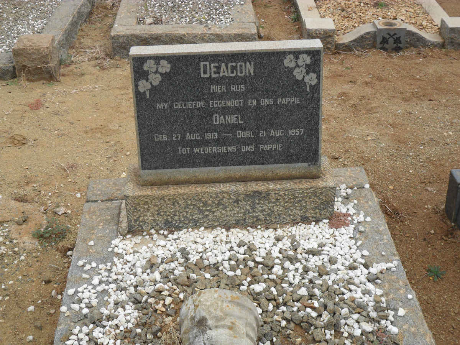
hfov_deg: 36.8
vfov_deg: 28.0
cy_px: 172
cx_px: 230
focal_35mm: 52
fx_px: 691
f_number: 5
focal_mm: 9.3
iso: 100
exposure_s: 1/250
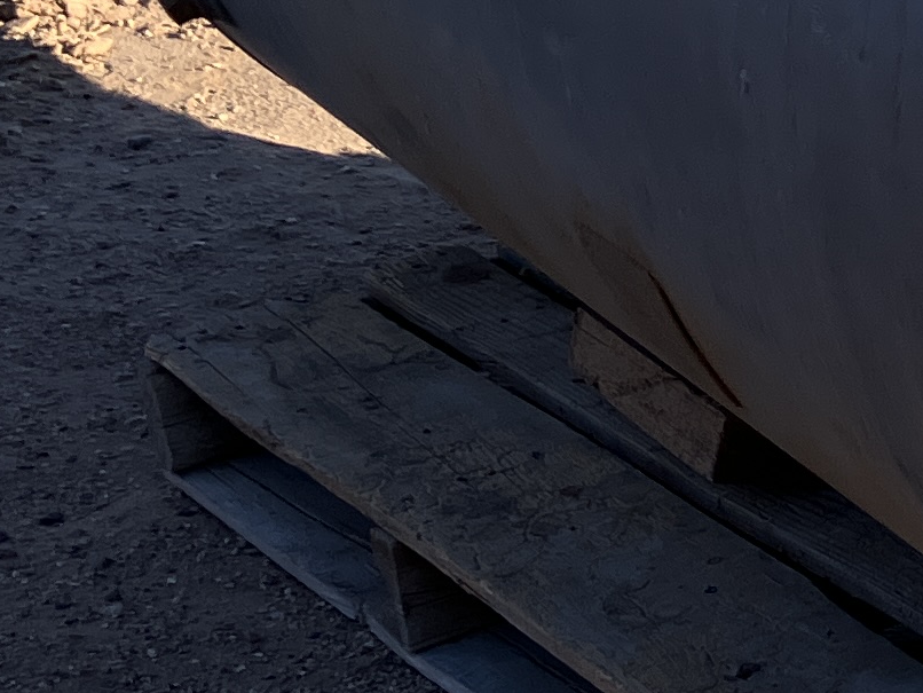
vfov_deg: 10.5
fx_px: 3734
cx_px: 1507
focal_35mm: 140
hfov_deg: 13.1
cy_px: 64
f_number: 1.8
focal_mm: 3.99
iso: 32
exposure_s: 1/838
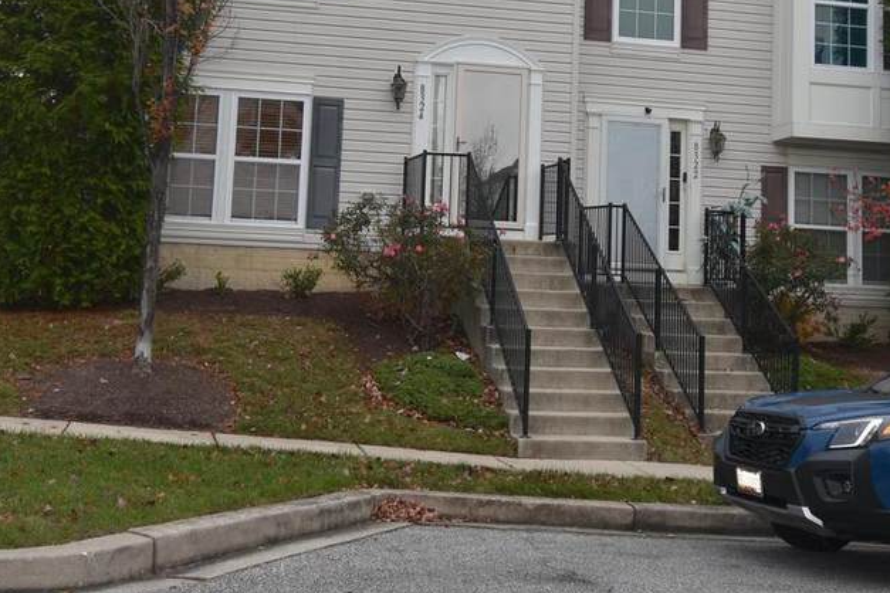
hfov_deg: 38.2
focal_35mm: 52
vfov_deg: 25.5
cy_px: 113
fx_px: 1286
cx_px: 450
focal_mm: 17
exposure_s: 1/250
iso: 200
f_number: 5.6
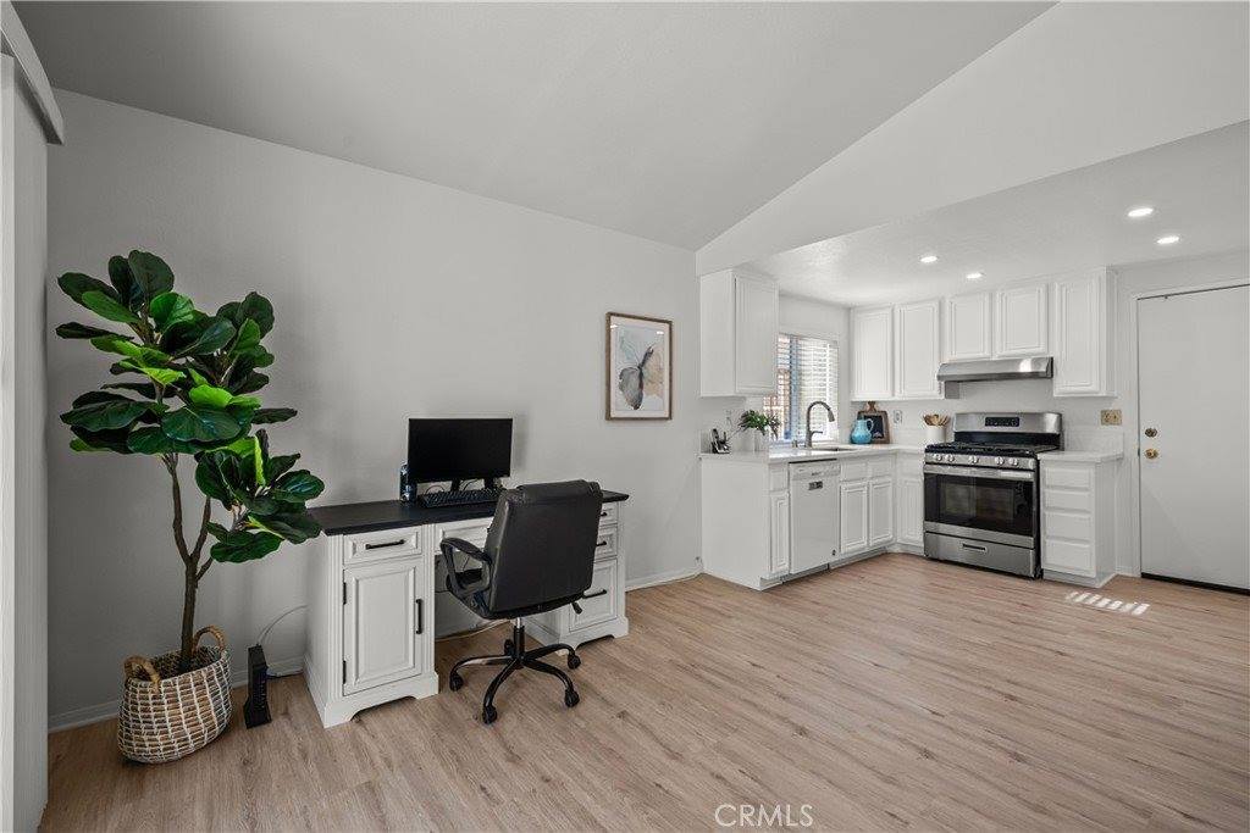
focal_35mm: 15
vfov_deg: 77.3
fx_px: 521
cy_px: 416
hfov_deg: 100.4
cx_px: 625
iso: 250
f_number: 9
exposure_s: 1/15
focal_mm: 15
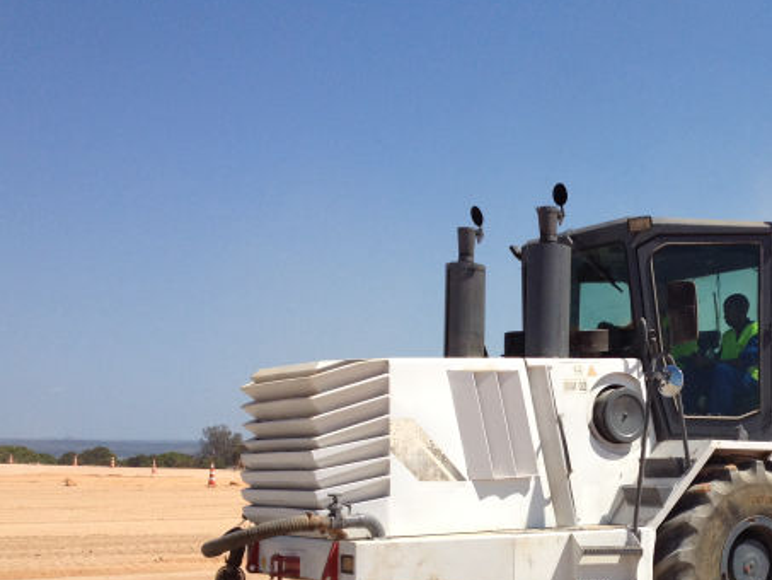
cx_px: 627
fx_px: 1405
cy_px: 498
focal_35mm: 63
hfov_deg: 29.9
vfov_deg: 22.8
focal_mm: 4.28
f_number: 2.4
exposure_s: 1/2513
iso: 64
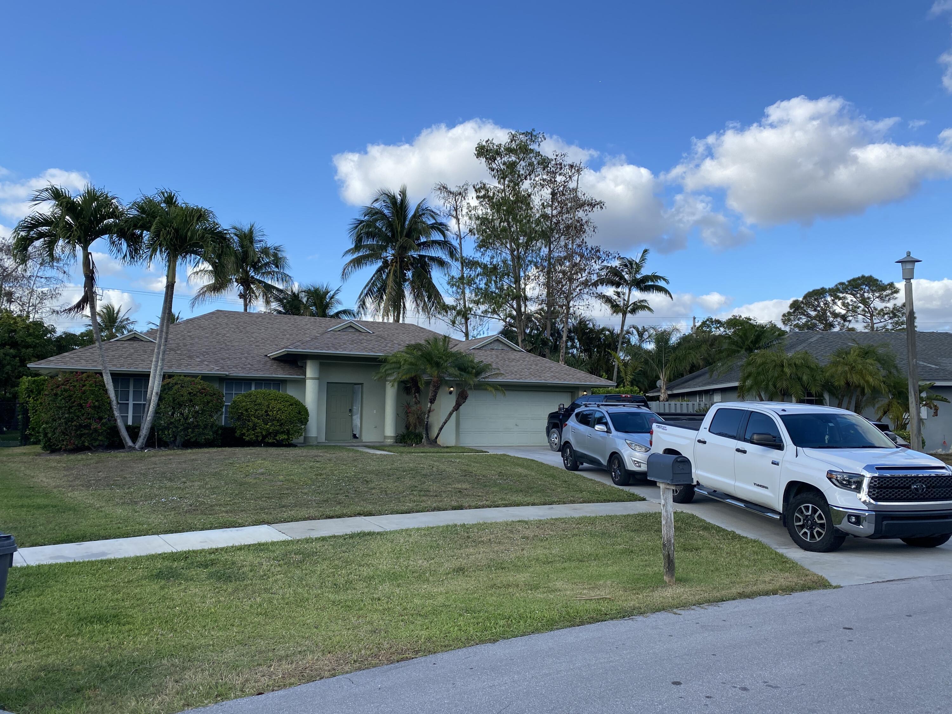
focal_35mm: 26
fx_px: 715
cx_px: 476
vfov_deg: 53.1
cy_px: 357
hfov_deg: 67.3
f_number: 1.8
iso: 32
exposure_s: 1/1412
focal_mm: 4.25
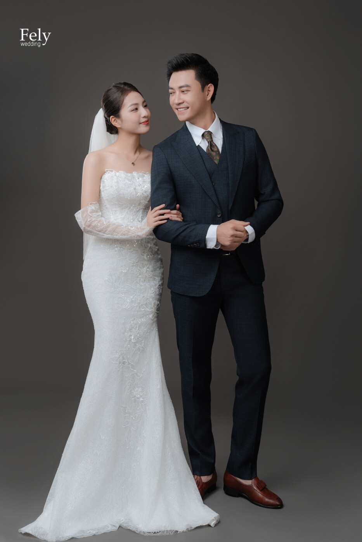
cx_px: 181
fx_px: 789
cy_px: 271
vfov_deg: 38.0
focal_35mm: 52
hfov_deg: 25.8
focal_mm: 52.3
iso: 125
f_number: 5.6
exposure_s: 1/160
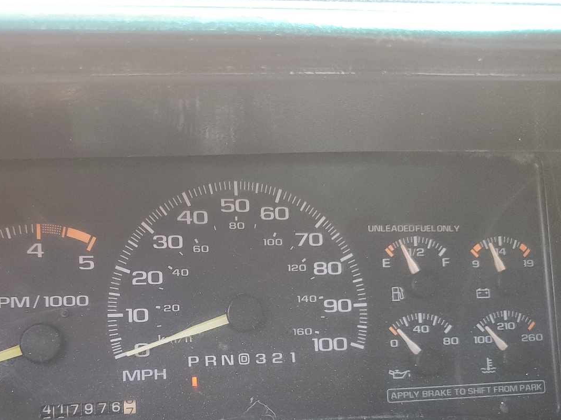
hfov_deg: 47.4
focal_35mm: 39
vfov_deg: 36.3
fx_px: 632
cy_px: 296
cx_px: 208
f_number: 1.5
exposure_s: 1/60.2
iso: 107
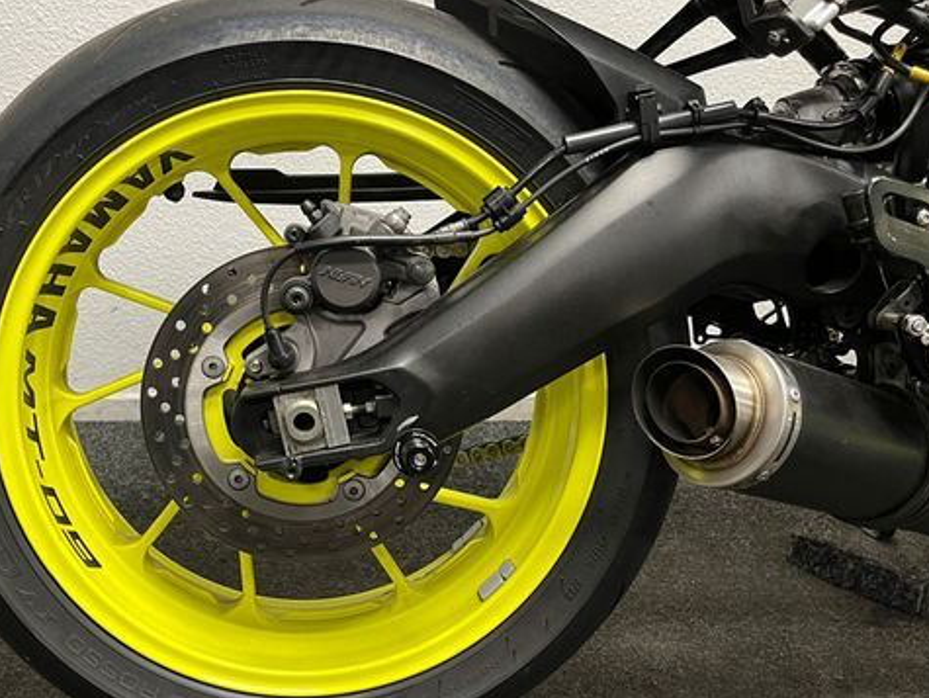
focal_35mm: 35
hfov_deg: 52.1
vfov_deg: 40.7
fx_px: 940
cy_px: 360
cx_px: 360
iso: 200
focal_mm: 5.1
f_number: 1.6
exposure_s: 1/50
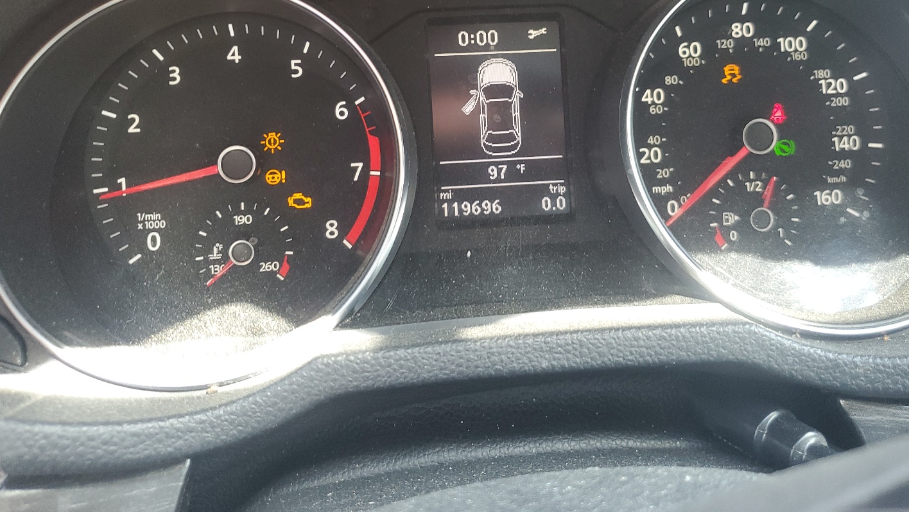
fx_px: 771
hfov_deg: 60.9
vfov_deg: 36.1
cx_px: 493
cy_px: 146
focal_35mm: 32
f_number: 1.5
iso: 100
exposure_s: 1/60.2
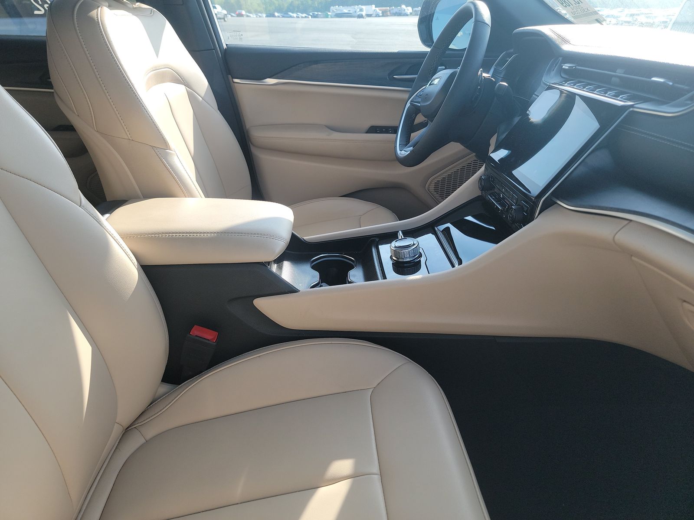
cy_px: 260
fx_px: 481
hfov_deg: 71.6
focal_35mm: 24
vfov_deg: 56.8
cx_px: 347
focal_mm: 6.7
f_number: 1.8
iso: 50
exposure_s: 1/128
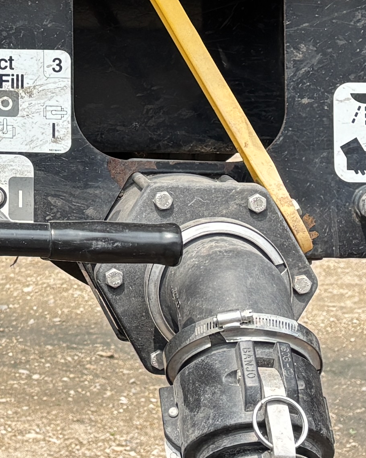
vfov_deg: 14.6
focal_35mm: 128
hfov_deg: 11.2
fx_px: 1734
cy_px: -80
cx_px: -295
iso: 50
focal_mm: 5.96
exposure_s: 1/1279
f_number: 1.6
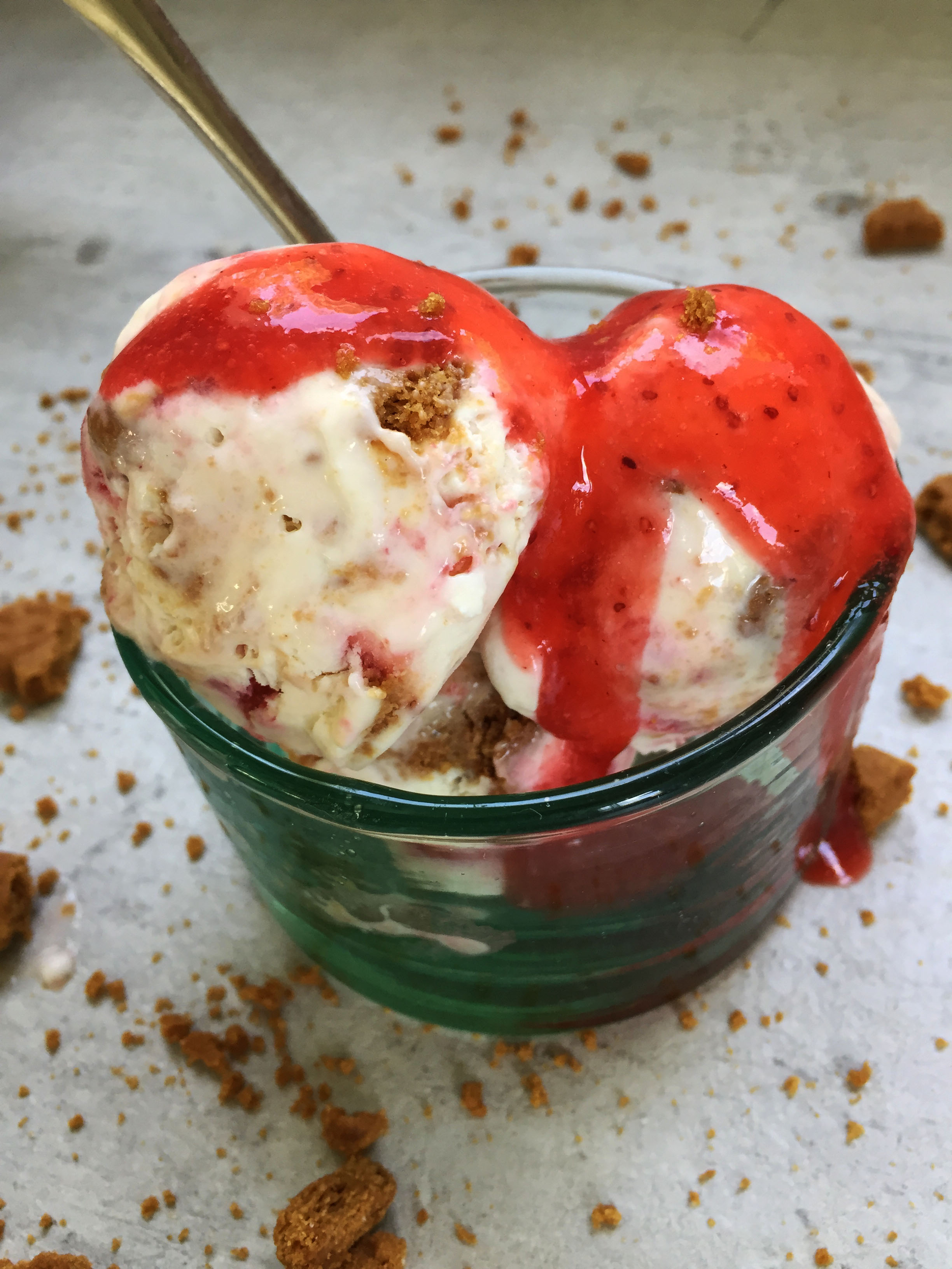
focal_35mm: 29
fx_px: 1063
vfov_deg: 61.7
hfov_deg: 48.2
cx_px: 476
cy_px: 634
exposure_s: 1/33
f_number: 2.2
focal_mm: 4.15
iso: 40
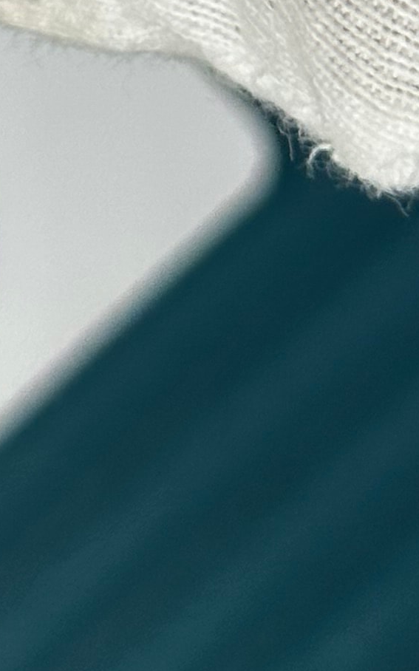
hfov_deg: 5.7
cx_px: -358
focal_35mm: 226
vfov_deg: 8.8
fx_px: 4132
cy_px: -586
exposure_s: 1/1289
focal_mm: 6.86
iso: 64
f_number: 1.78
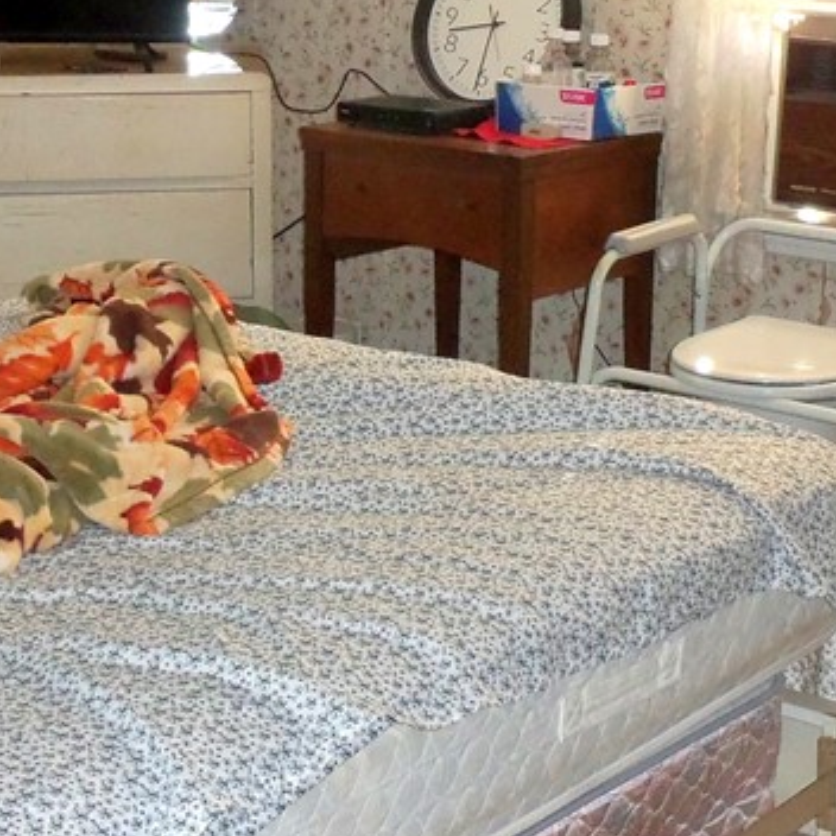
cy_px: 432
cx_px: 399
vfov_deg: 24.0
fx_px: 1967
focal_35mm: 72
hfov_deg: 24.0
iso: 200
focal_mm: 5.1
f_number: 3.3
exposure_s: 1/60
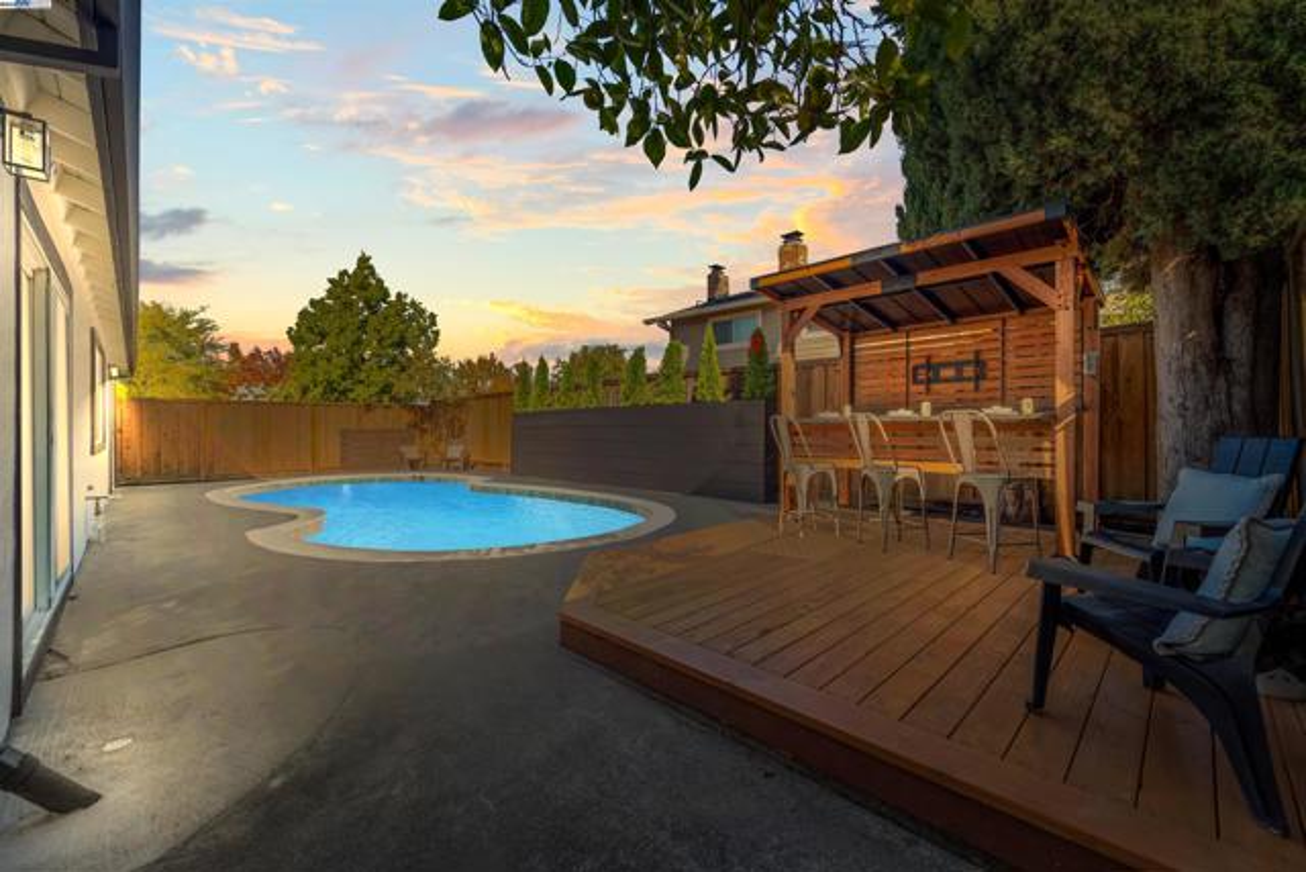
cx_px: 653
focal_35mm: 14
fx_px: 508
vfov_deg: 81.2
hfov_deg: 104.2
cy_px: 436
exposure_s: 1/80
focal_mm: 14
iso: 100
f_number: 7.1
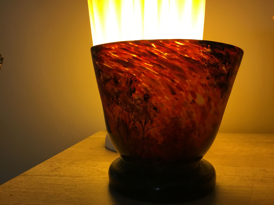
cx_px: 137
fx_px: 245
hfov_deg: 58.4
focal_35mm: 31
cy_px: 102
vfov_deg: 45.4
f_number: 2.4
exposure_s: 1/33
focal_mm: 3.3
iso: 80
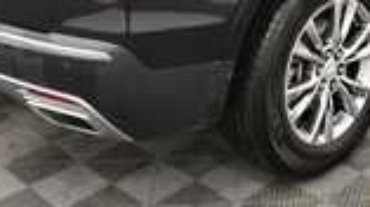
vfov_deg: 15.7
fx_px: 706
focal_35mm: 72
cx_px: 269
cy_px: -81
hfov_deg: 29.0
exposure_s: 1/125
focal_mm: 18
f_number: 5.6
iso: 2200
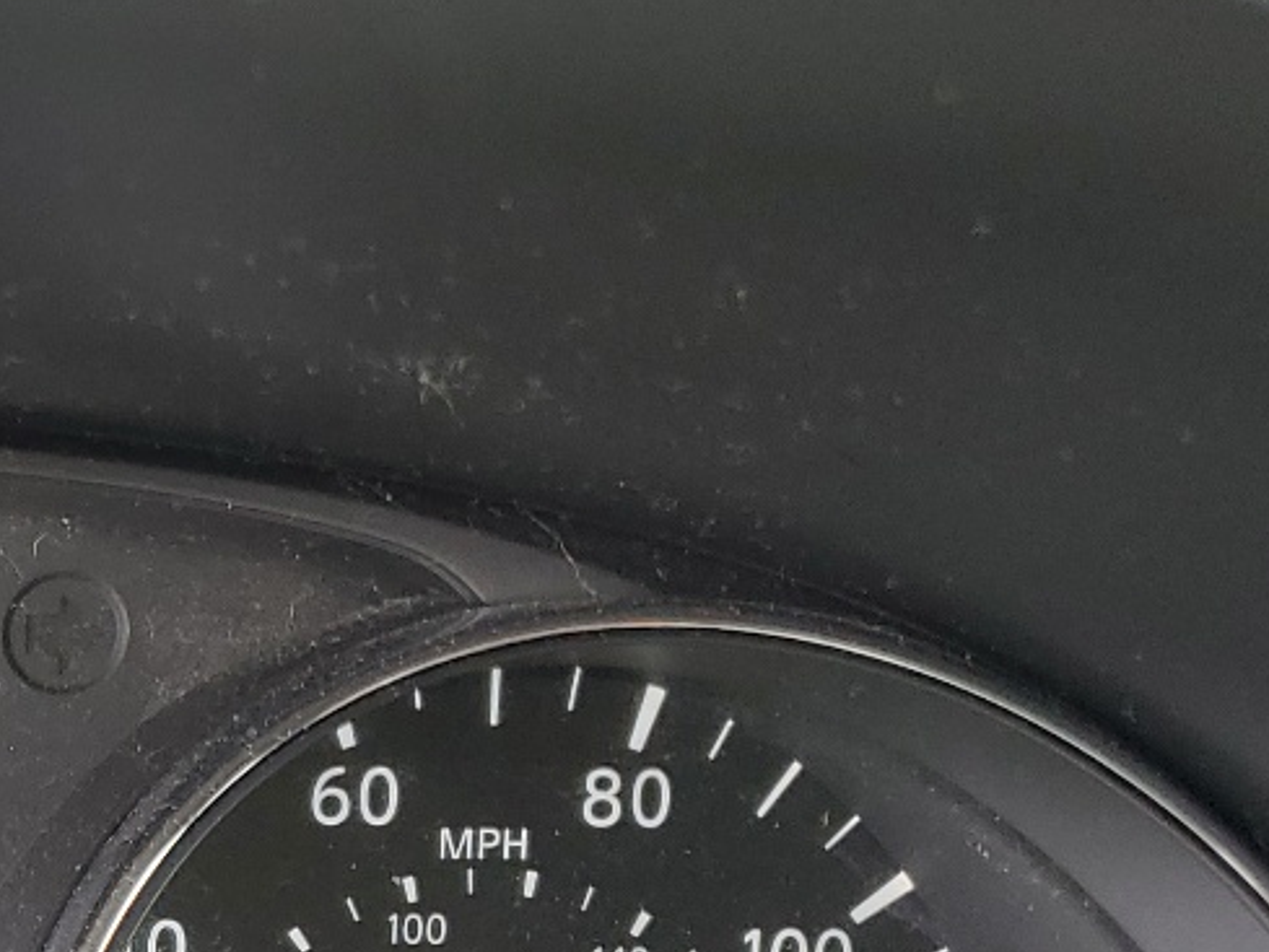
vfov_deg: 16.9
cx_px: -612
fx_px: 3117
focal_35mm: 85
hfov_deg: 20.0
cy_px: 986
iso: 50
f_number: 1.5
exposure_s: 1/125
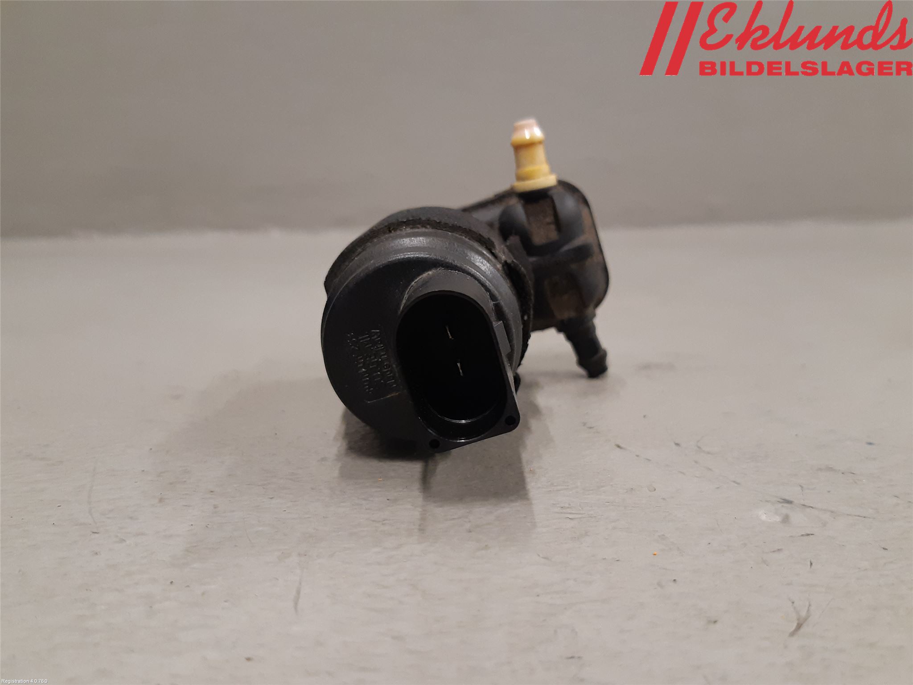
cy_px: 342
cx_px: 456
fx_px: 686
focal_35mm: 26
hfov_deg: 67.3
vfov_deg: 53.1
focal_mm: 3.93
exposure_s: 1/50
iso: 200
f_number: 1.7
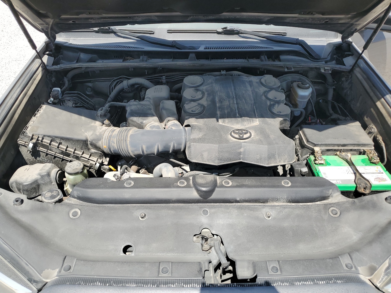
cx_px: 196
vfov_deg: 53.1
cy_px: 146
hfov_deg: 67.3
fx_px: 294
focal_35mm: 26
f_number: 1.5
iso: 50
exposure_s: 1/2000
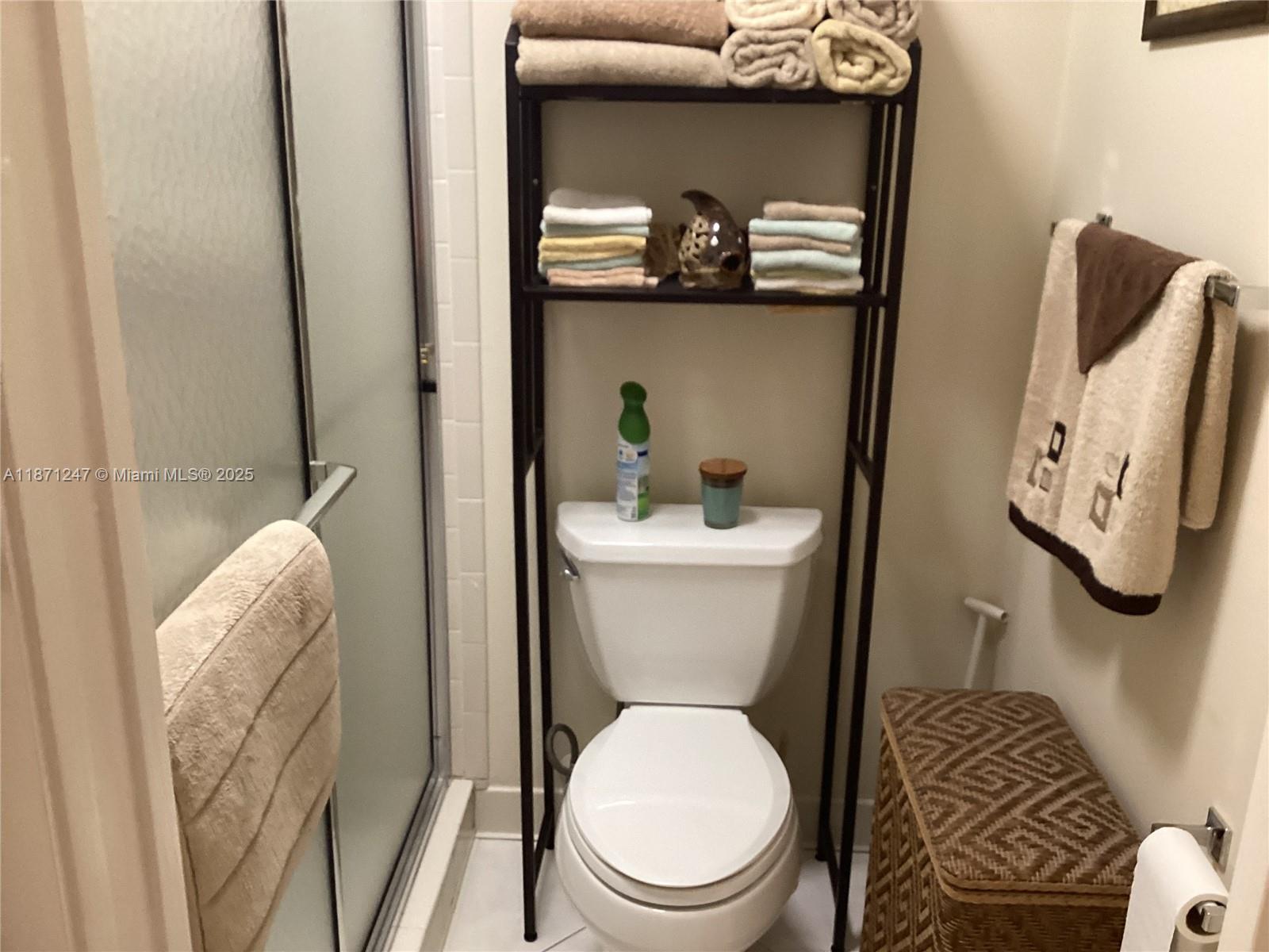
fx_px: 1136
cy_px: 476
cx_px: 634
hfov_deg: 58.4
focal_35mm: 31
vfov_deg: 45.4
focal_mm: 3.3
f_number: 2.4
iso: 320
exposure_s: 1/60
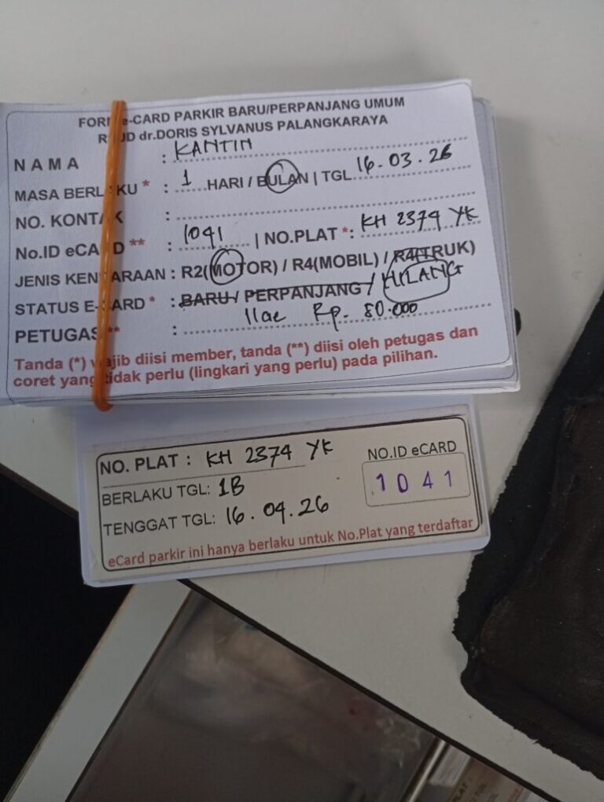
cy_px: 401
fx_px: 627
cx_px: 302
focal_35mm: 27
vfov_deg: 65.2
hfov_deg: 51.5
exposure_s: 1/33.3
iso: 175
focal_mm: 3.98
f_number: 1.8
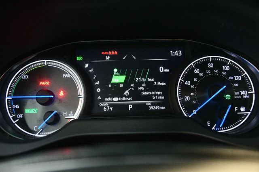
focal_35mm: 40
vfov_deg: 33.4
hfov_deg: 48.5
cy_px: 86
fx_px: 288
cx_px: 130
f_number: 4
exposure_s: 1/60
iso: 7200
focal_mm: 27
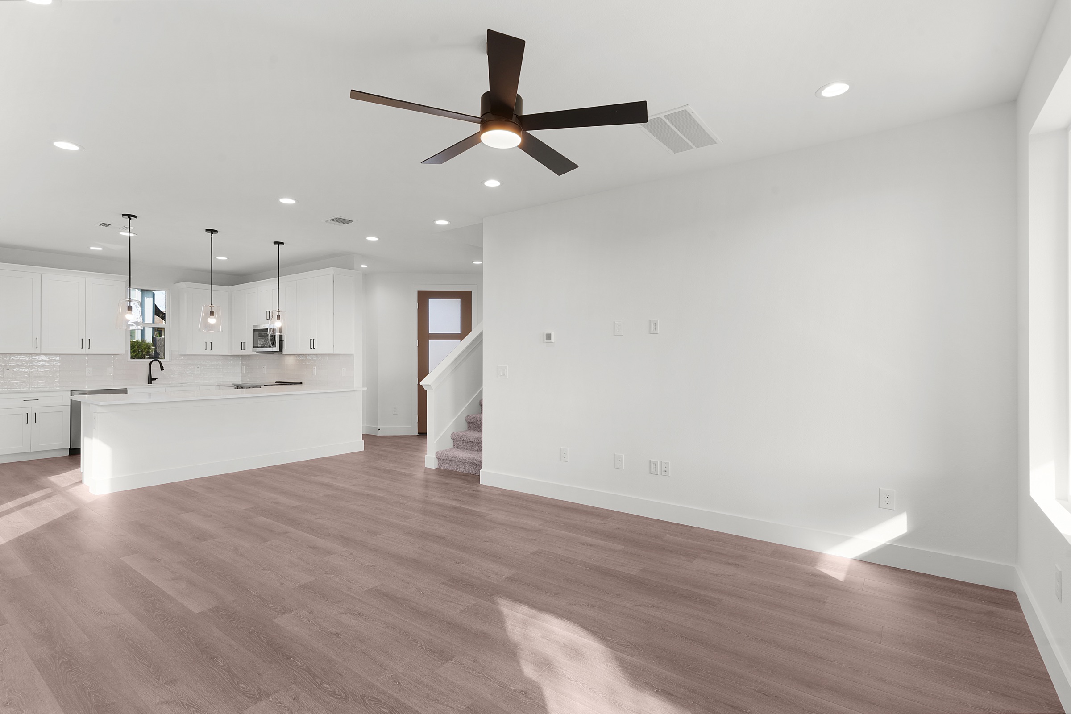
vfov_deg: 70.4
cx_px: 536
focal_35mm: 17
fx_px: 506
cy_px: 357
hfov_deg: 93.3
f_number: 10
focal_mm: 17
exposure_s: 1/10
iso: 100
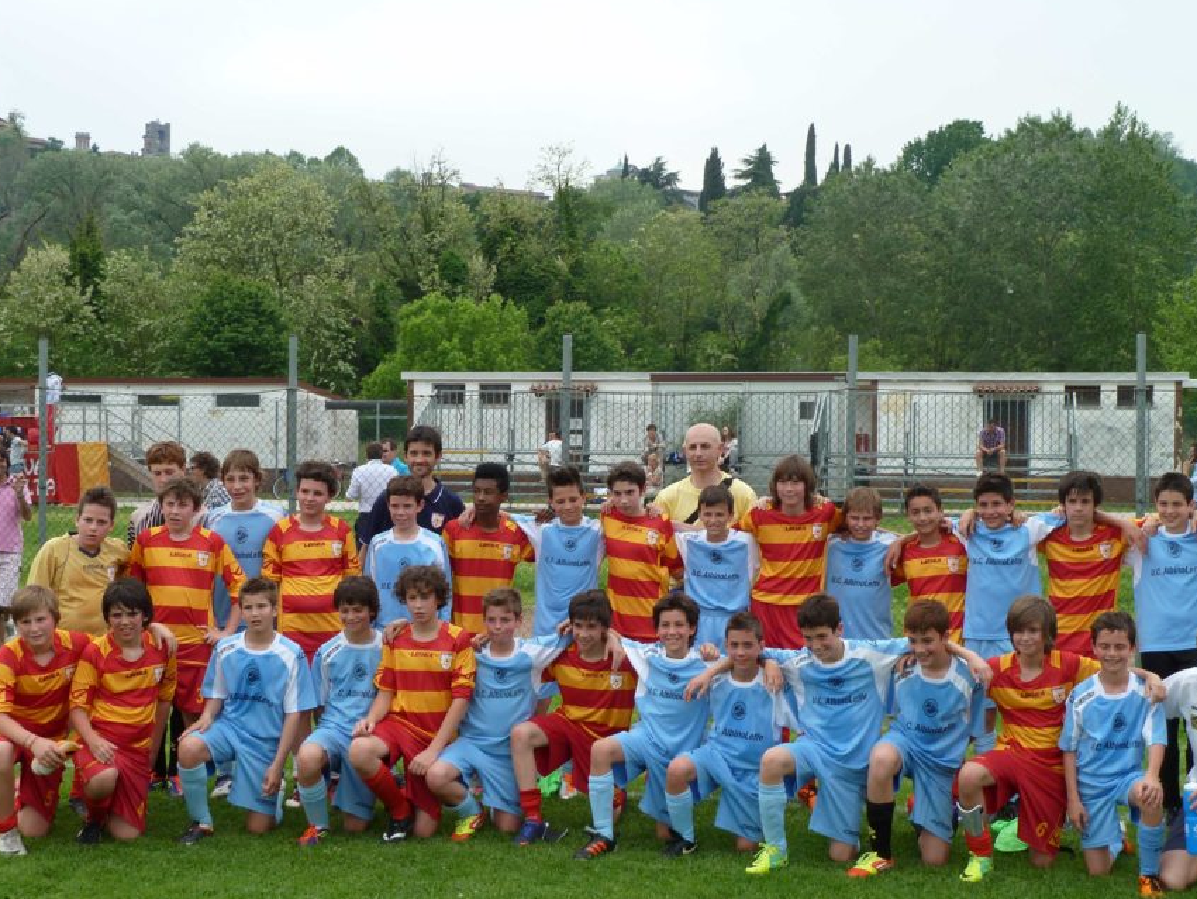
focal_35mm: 53
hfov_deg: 36.2
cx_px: 632
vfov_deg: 27.5
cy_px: 476
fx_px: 1833
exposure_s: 1/200
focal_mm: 7.3
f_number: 4
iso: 80
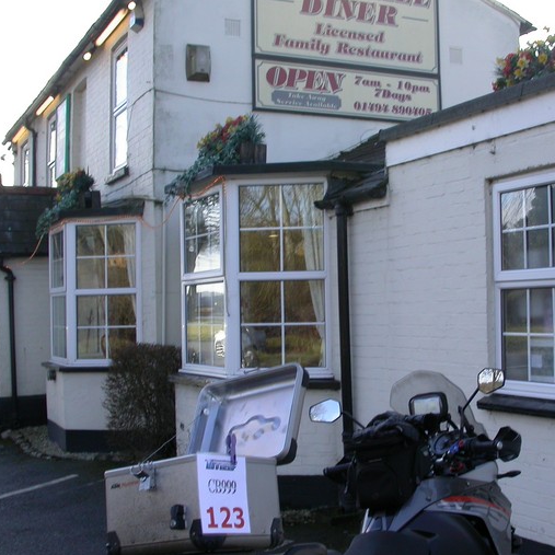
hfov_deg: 31.9
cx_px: 380
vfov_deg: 32.2
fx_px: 961
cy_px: 292
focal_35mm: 53
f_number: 5.3
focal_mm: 7.85
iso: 100
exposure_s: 1/184
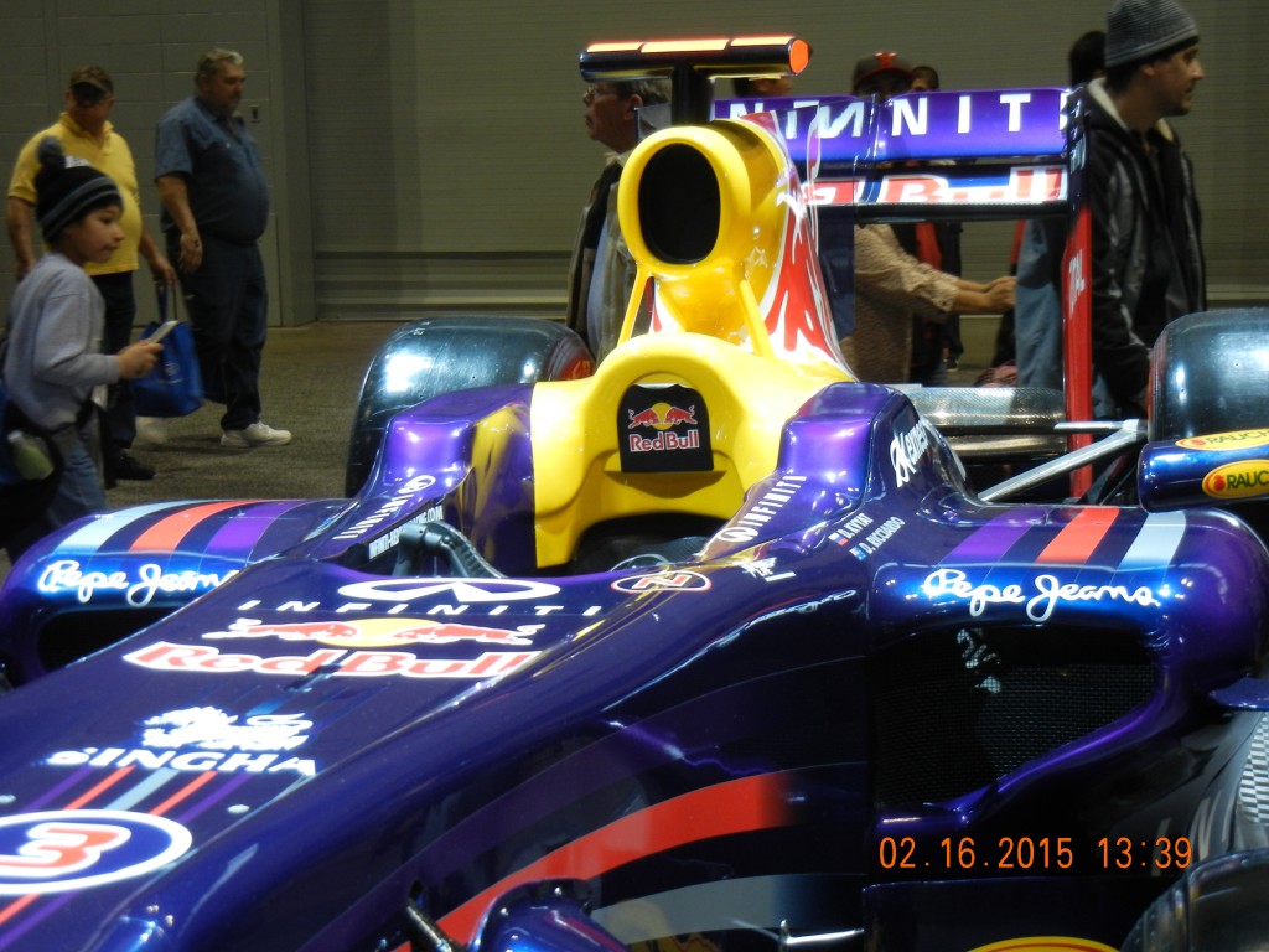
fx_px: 2493
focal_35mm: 68
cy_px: 476
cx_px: 634
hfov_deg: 28.6
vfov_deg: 21.6
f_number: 4.1
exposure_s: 1/60
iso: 307
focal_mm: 12.2
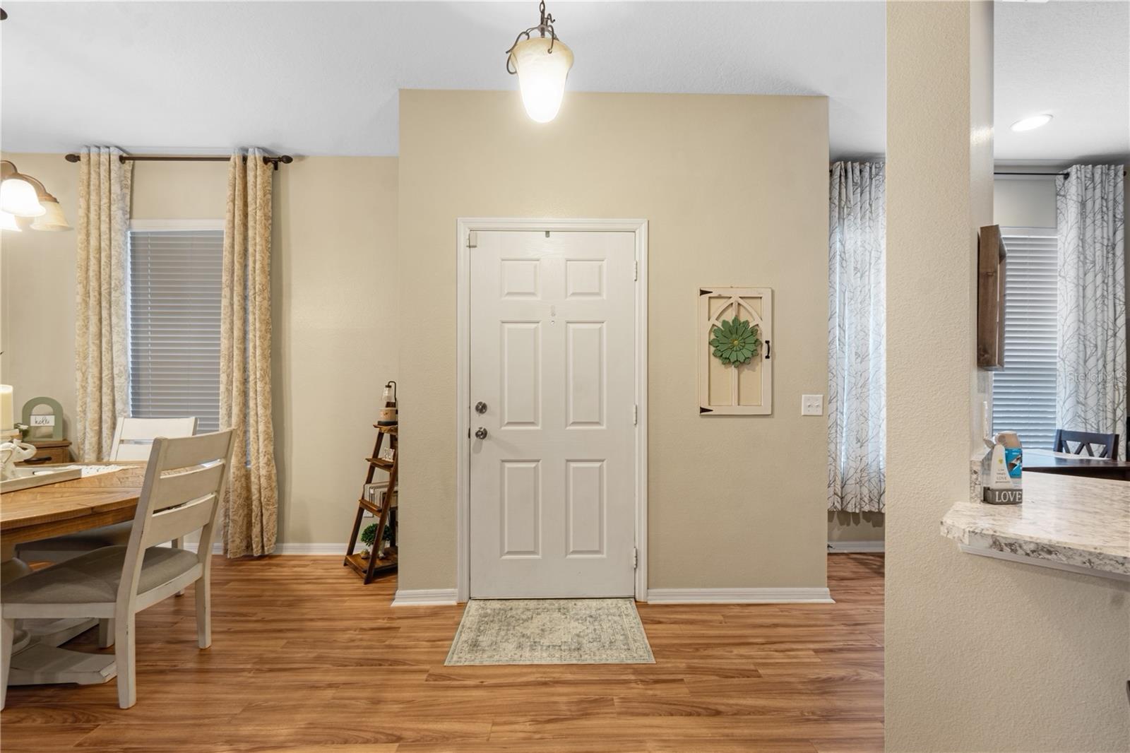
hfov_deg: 100.4
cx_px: 565
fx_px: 471
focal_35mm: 15
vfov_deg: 77.3
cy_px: 376
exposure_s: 5
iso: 100
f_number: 11
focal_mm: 10
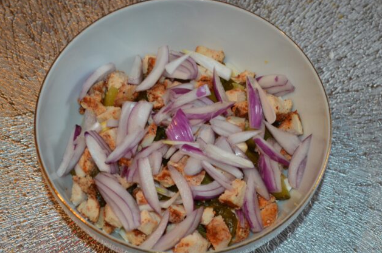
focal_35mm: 87
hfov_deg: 23.4
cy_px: 134
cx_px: 186
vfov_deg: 15.7
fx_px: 922
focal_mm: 52
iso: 1250
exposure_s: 1/60
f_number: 5.6
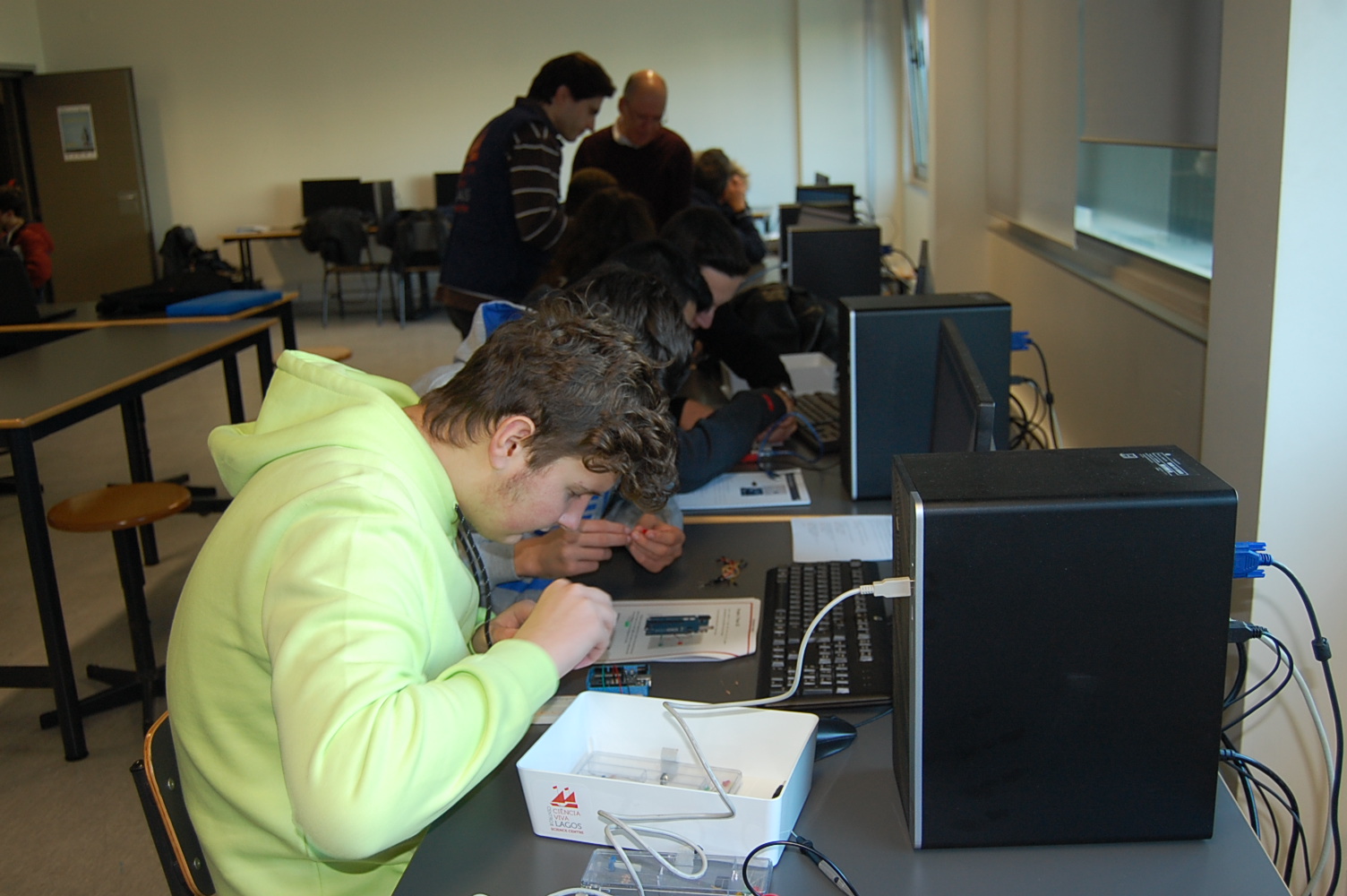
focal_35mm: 34
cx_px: 674
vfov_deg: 38.3
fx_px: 1290
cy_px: 448
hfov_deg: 55.1
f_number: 3.8
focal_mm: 23
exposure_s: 1/60
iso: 400
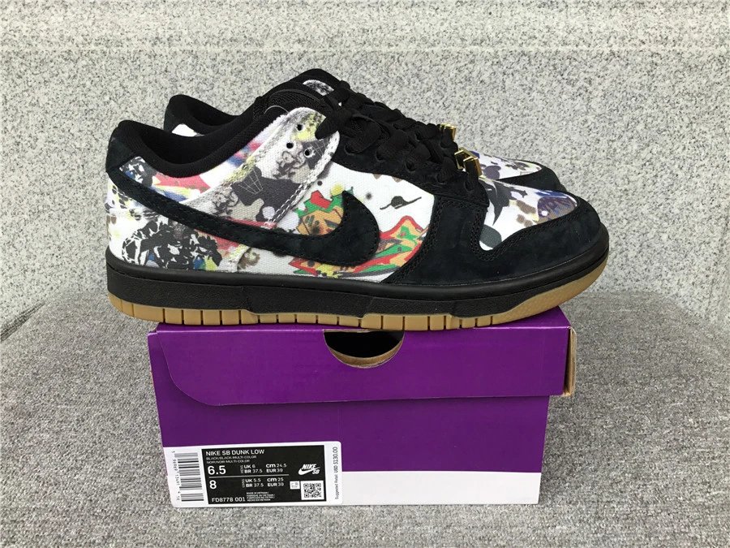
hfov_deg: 58.4
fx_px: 654
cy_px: 274
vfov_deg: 45.4
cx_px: 365
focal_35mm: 31
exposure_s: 1/100
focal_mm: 3.3
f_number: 2.4
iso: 40
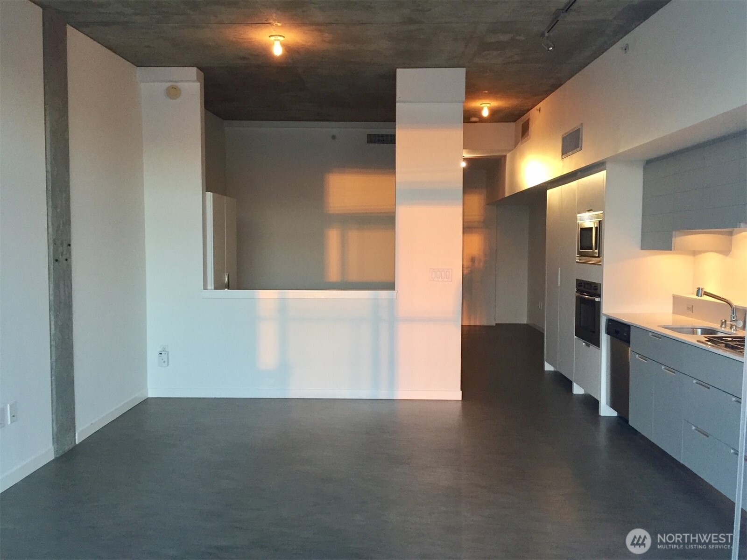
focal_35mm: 29
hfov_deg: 61.7
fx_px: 626
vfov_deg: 48.2
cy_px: 280
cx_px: 374
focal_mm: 4.15
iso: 100
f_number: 2.2
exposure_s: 1/30
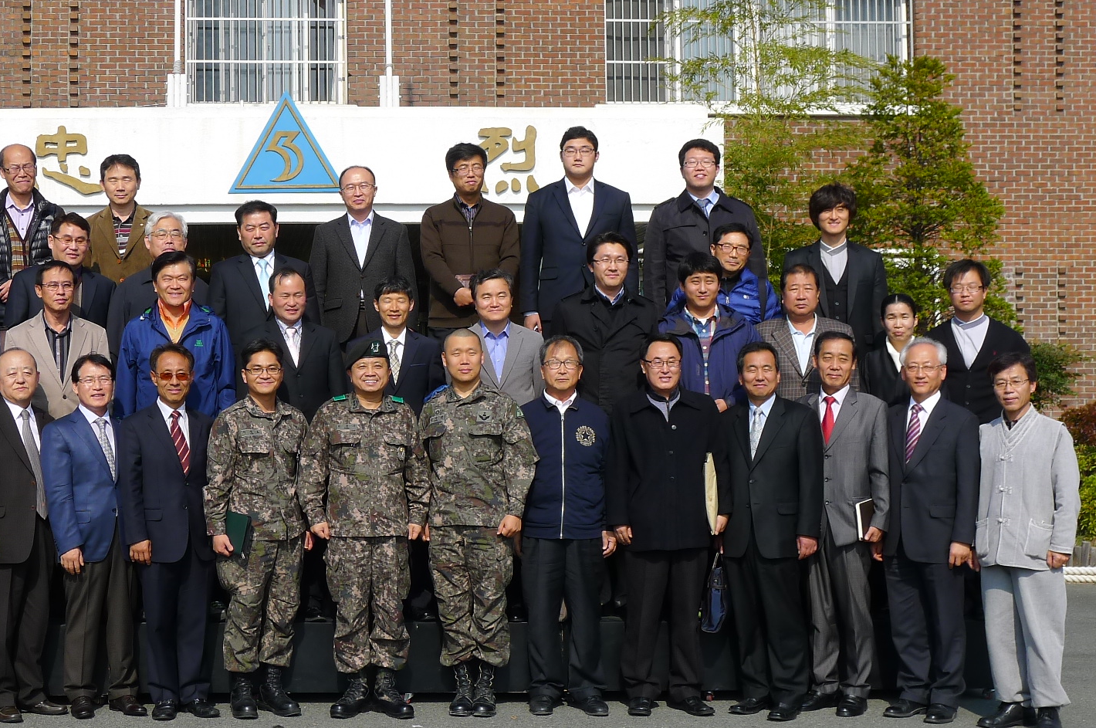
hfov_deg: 32.1
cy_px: 392
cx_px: 338
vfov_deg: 21.8
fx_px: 1885
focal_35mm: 62
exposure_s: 1/800
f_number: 4
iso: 80
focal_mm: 9.2
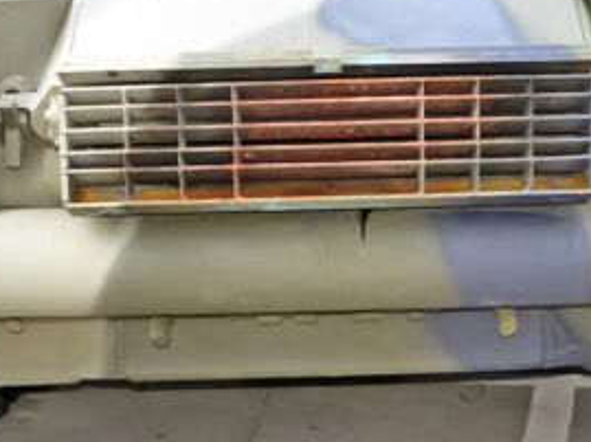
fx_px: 1142
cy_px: 168
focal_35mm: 67
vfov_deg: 21.8
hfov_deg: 29.0
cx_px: 341
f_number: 2.8
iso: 100
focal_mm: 6
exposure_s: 1/60
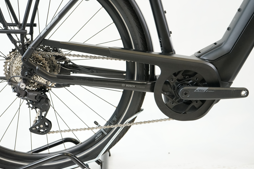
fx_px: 430
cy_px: 85
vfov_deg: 22.3
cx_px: 126
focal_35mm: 61
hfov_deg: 32.9
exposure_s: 1/200
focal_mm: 60
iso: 2500
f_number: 5
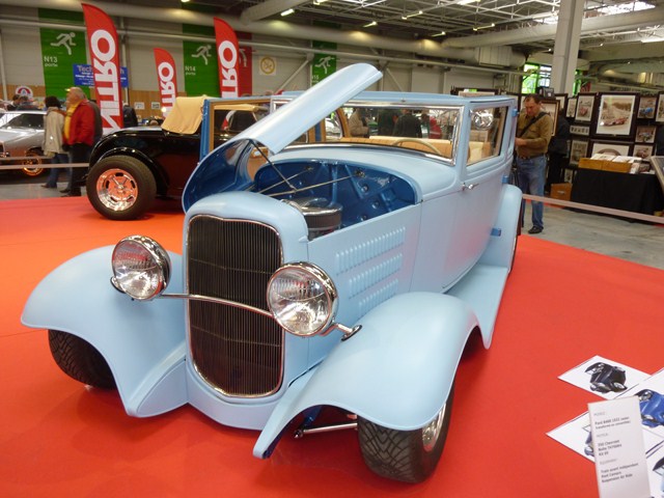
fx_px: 480
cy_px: 249
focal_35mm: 25
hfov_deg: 69.4
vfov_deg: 54.9
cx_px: 332
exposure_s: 1/30
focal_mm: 4.5
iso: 125
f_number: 3.3
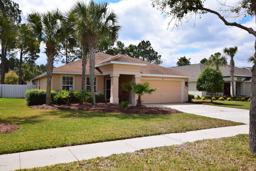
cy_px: 86
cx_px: 128
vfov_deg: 43.7
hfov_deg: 61.9
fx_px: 213
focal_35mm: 30
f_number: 11
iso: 250
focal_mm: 20
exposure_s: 1/500
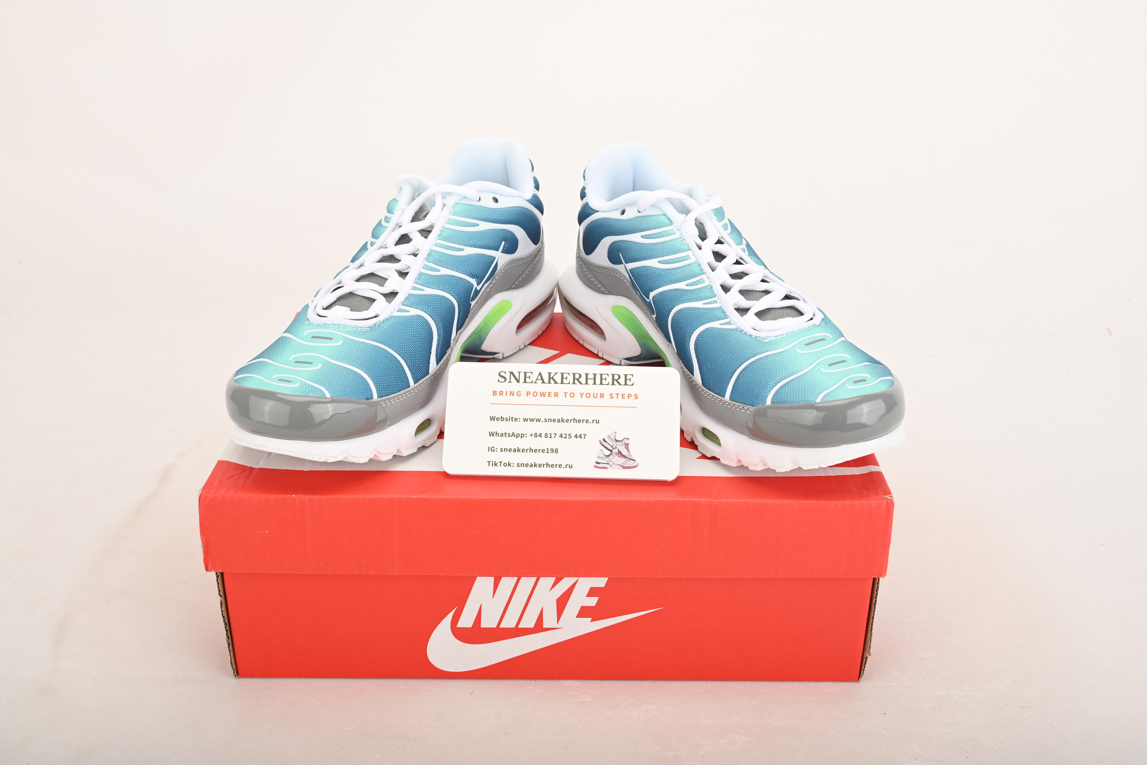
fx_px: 1179
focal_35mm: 37
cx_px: 574
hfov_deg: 51.9
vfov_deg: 36.0
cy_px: 382
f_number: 11
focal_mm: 37
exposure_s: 1/200
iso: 100
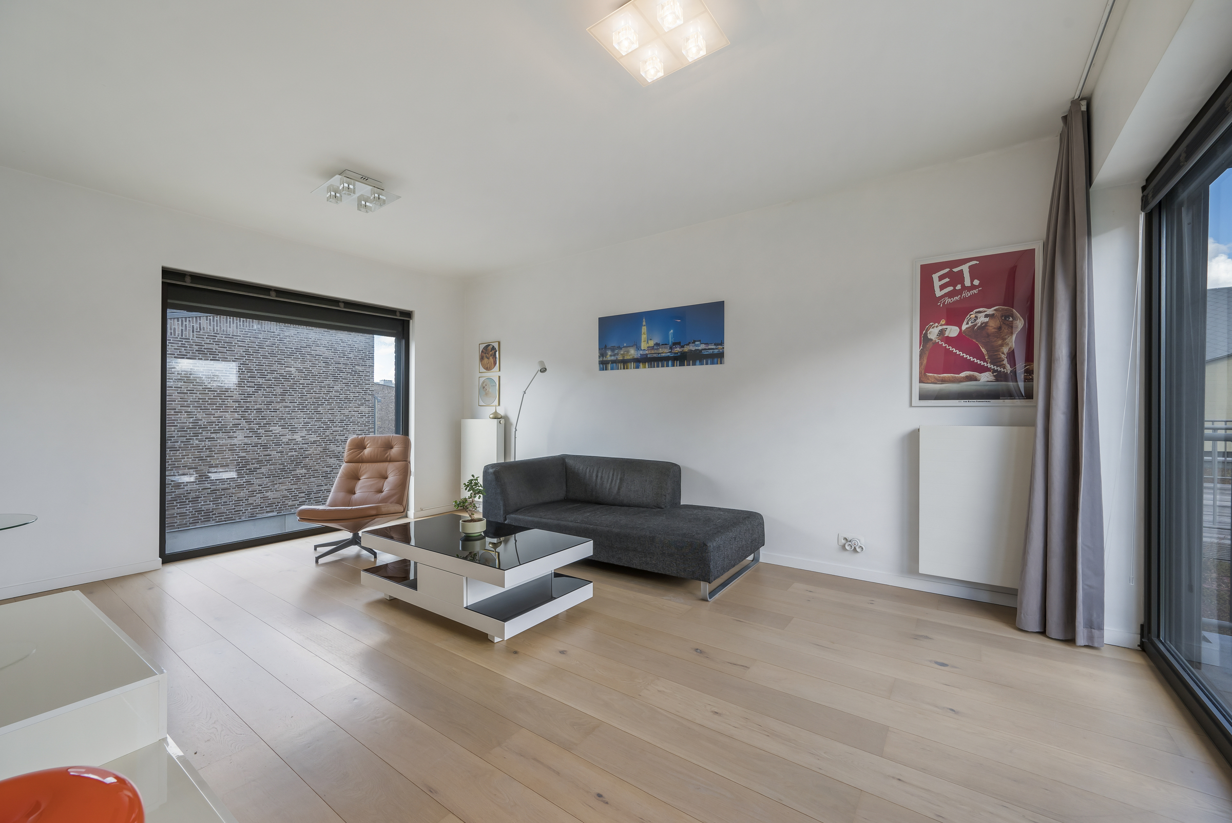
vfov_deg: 81.3
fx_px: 479
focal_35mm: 14
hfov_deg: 104.2
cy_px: 412
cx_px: 616
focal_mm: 14
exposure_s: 1/30
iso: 250
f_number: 8
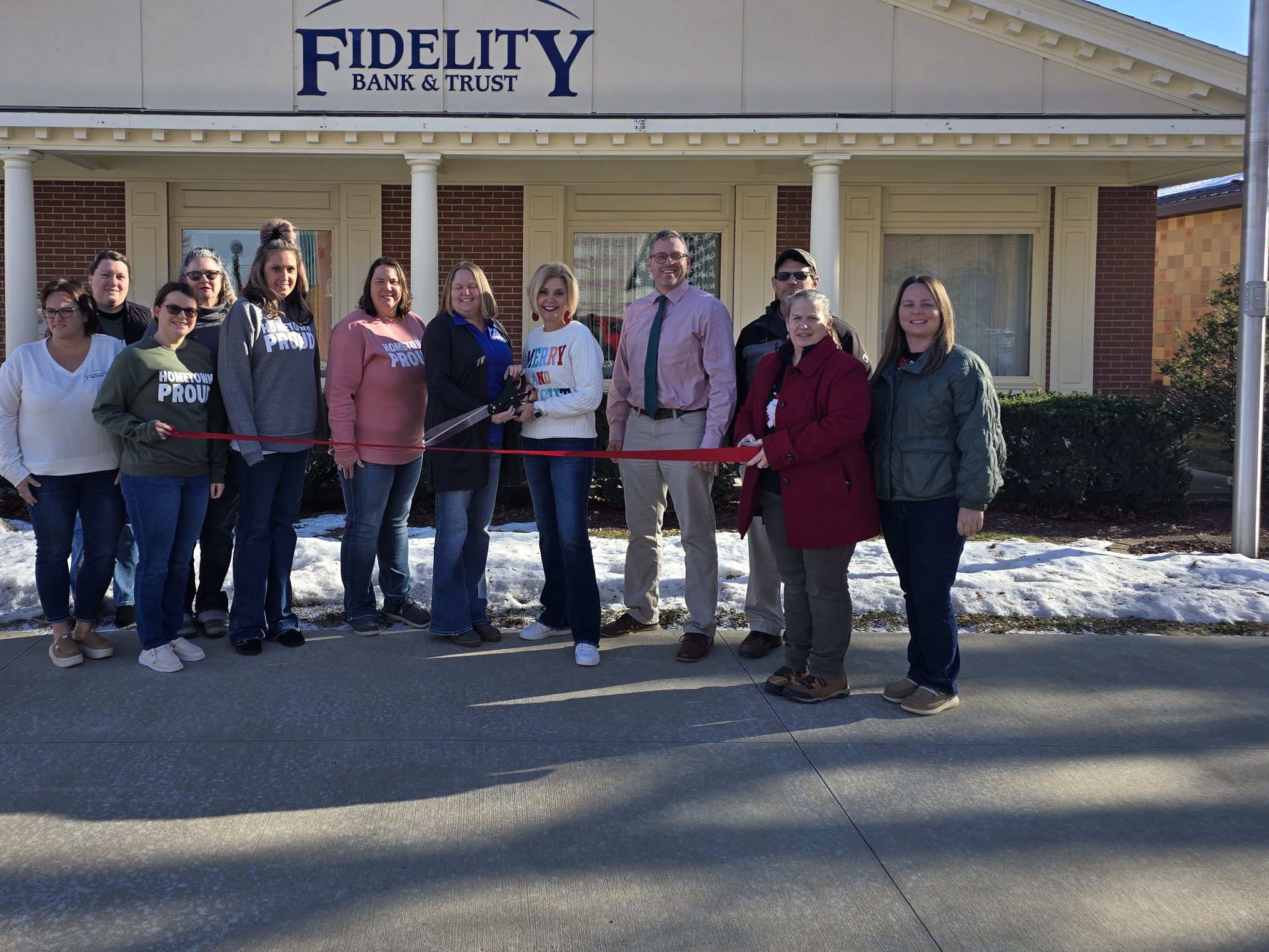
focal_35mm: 29
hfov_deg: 60.9
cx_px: 479
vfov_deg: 48.0
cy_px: 384
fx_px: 1063
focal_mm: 6.3
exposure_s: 1/370
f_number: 1.7
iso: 12
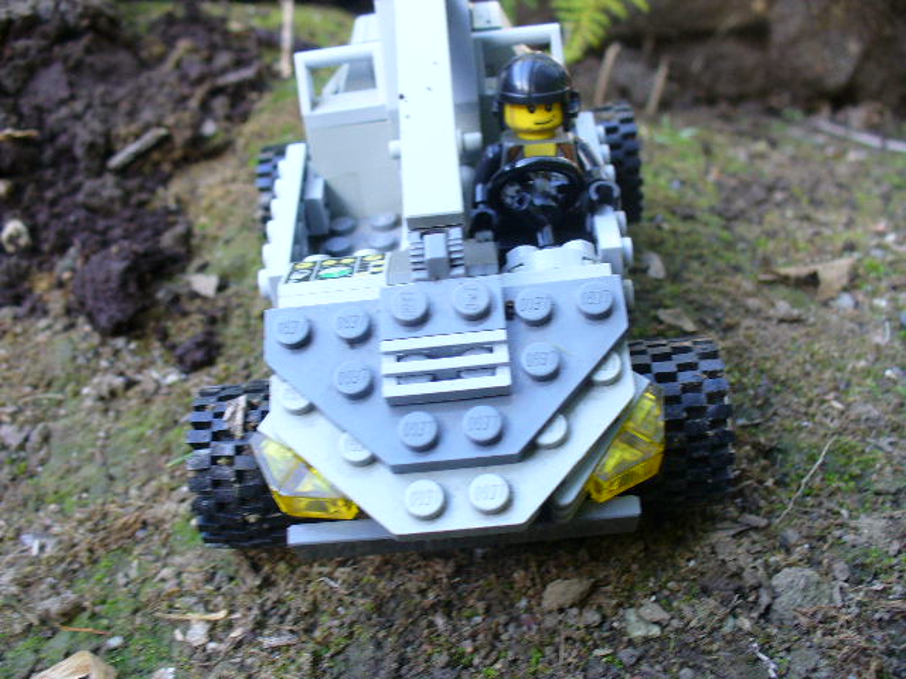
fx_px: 968
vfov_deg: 38.7
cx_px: 453
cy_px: 340
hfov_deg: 50.1
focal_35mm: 37
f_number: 2.8
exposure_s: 1/40
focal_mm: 6.1
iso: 100
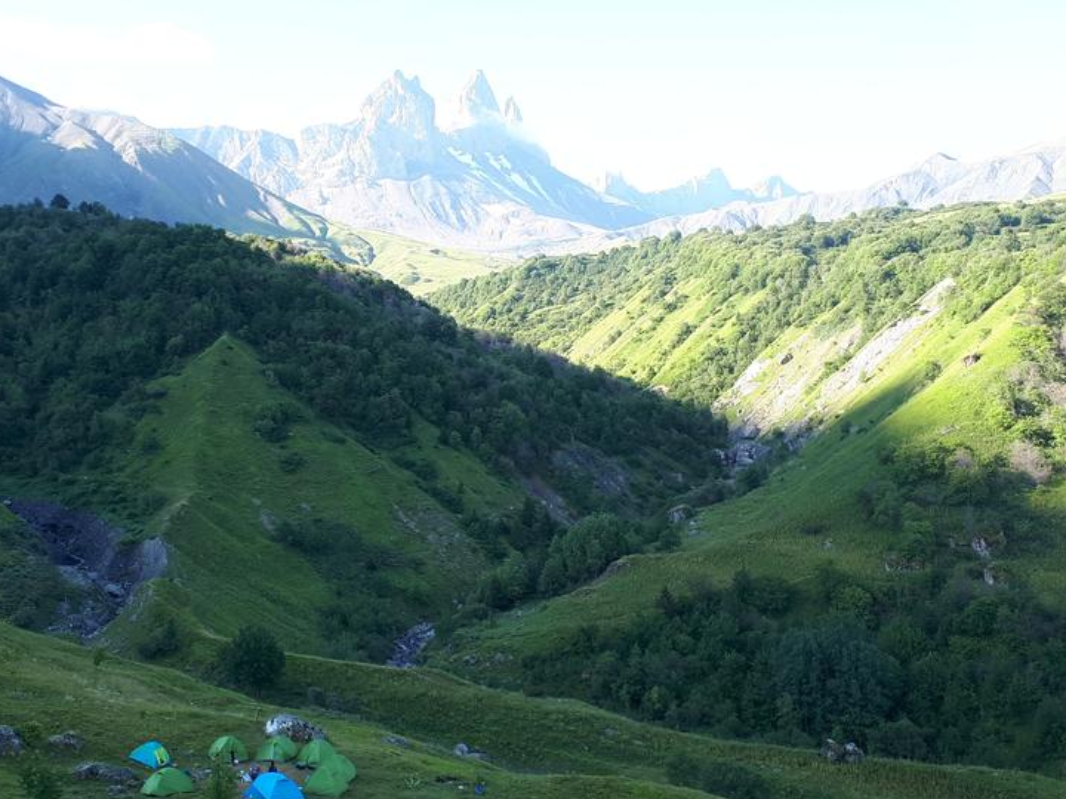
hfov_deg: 59.9
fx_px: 924
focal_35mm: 30
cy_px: 419
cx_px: 499
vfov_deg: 46.8
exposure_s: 1/207
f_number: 1.9
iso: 40
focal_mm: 3.6
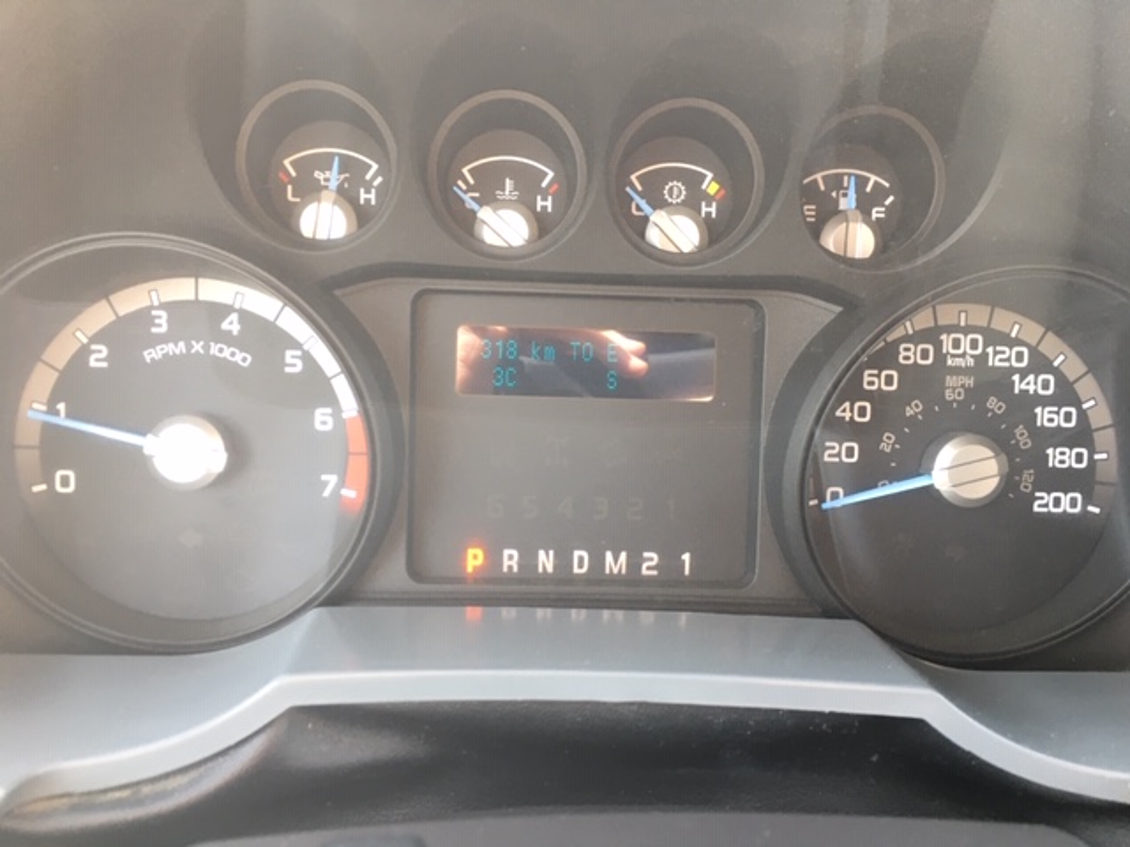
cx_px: 565
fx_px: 947
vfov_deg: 48.2
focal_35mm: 29
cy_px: 424
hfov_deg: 61.7
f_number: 2.2
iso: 64
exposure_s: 1/30
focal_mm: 4.15
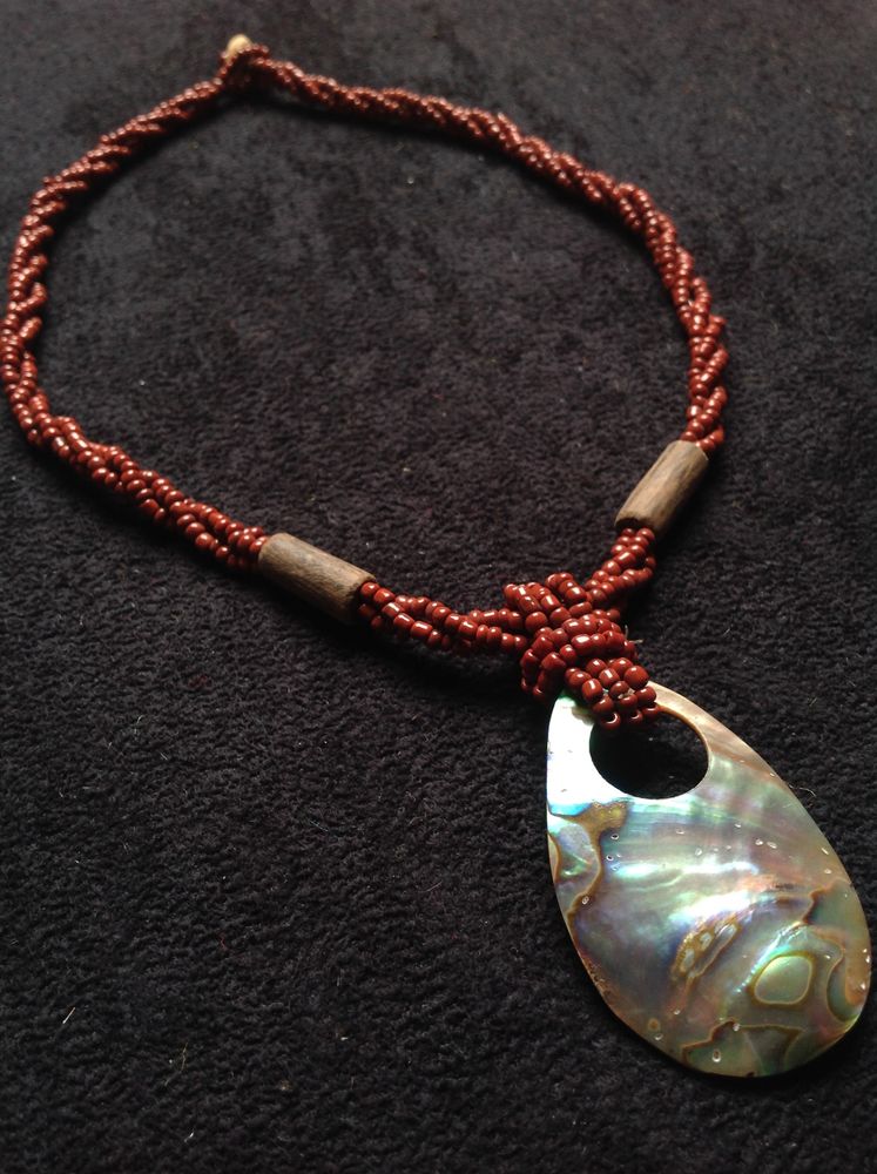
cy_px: 587
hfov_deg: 40.6
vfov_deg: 52.7
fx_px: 1185
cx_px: 438
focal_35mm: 35
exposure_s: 1/40
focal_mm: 4.28
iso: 64
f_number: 2.4
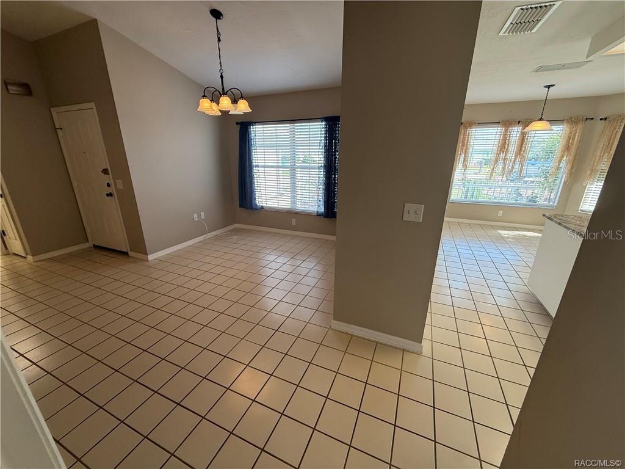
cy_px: 234
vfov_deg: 85.7
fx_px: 253
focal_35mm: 14
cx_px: 312
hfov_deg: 102.1
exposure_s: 1/120
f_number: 2.2
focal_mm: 2.22
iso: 125
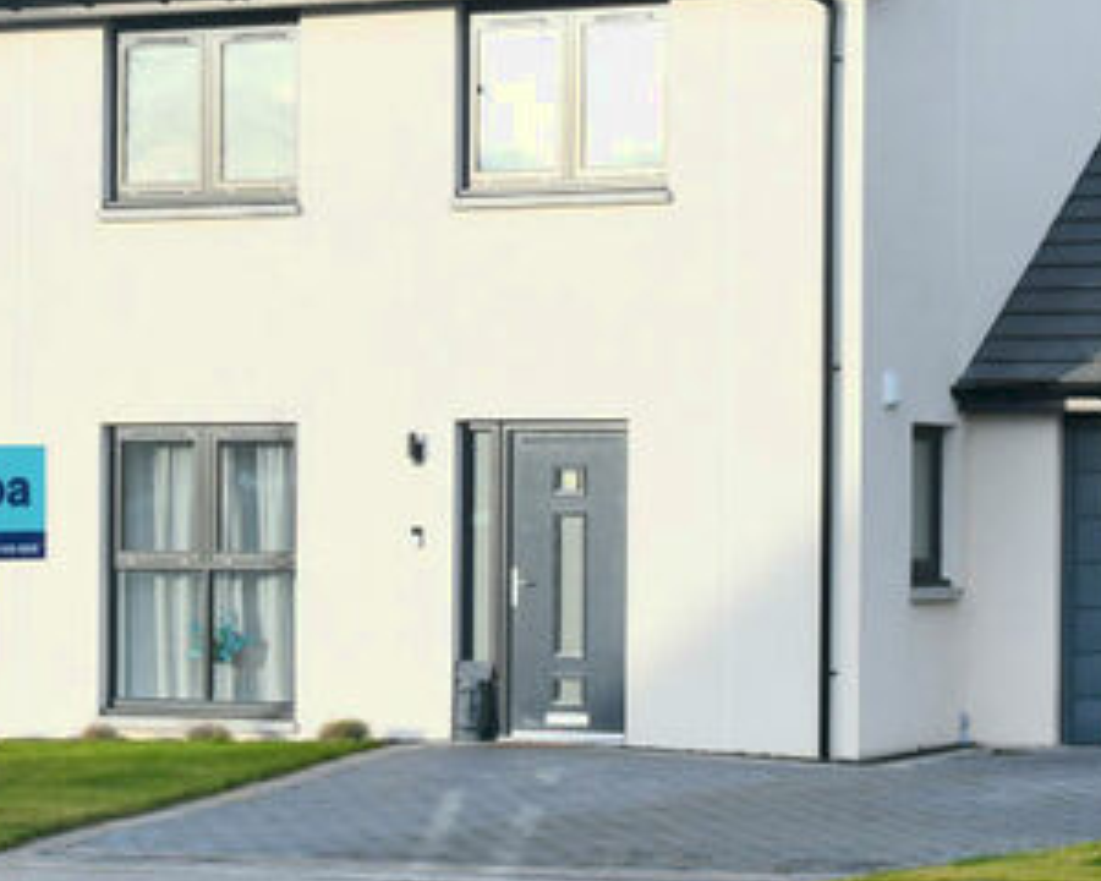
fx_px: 4073
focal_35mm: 125
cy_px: 138
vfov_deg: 12.3
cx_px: 675
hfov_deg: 15.4
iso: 500
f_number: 9
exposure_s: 1/160
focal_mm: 38
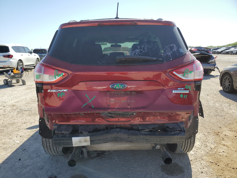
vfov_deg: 53.1
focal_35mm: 26
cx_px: 118
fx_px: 178
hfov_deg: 67.3
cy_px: 89
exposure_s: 1/2000
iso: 50
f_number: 1.5
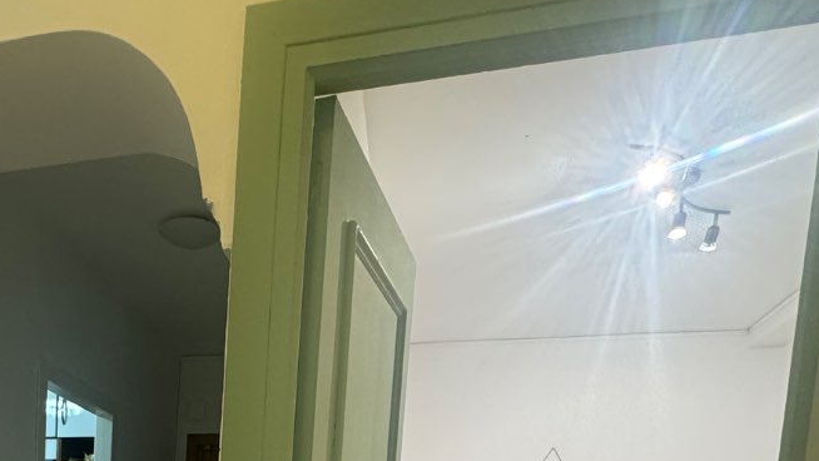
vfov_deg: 26.3
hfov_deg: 52.8
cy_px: 658
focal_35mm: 35
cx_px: 160
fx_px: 760
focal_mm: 2.22
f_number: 2.2
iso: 200
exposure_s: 1/50
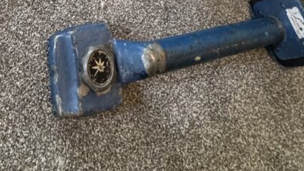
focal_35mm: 38
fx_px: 306
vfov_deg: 17.8
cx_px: 75
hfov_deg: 50.5
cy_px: -192
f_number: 2.2
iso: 400
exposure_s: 1/60
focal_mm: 2.22
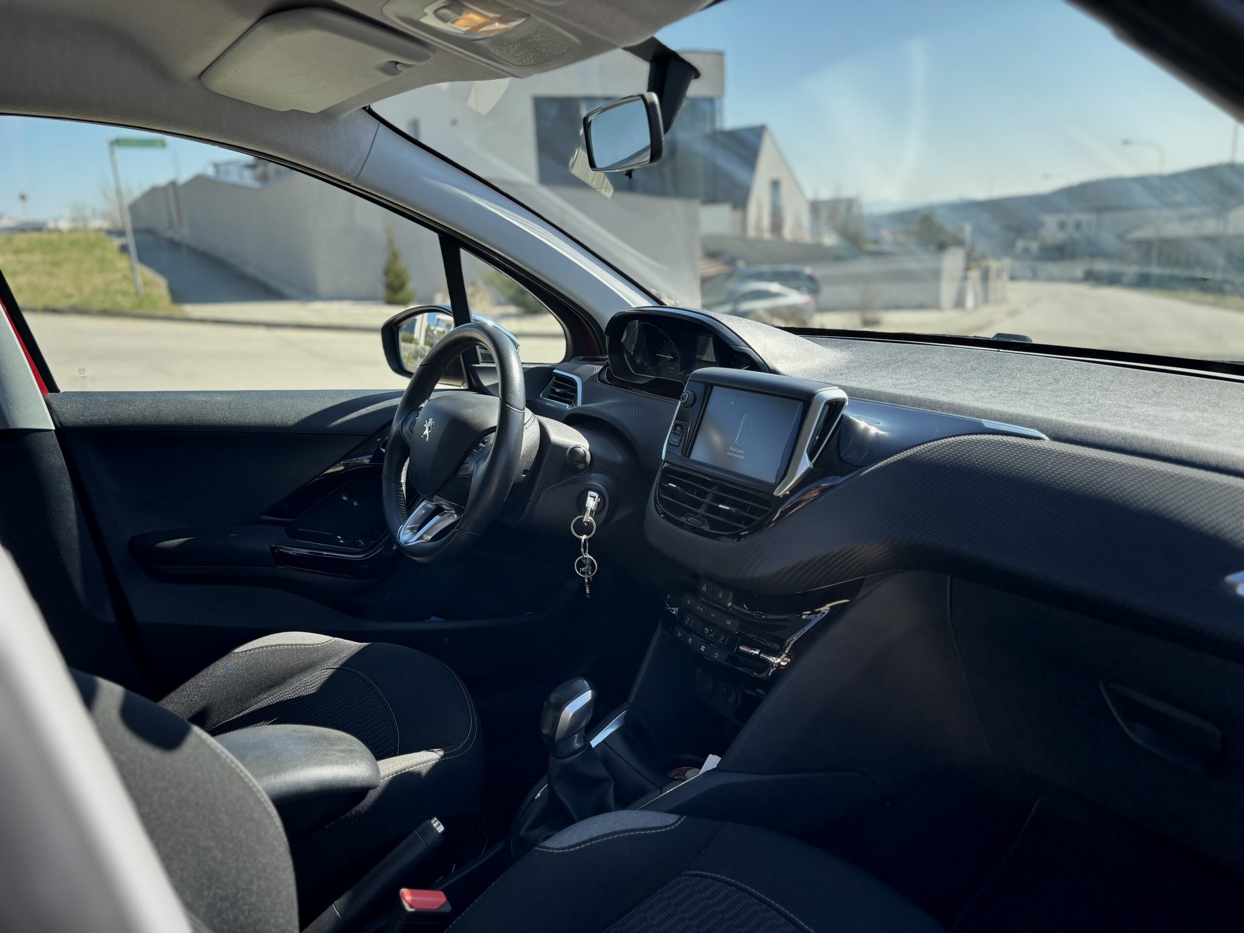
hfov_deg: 67.3
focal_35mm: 26
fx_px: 934
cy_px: 466
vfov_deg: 53.1
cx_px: 622
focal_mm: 5.96
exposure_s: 1/865
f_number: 1.6
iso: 50
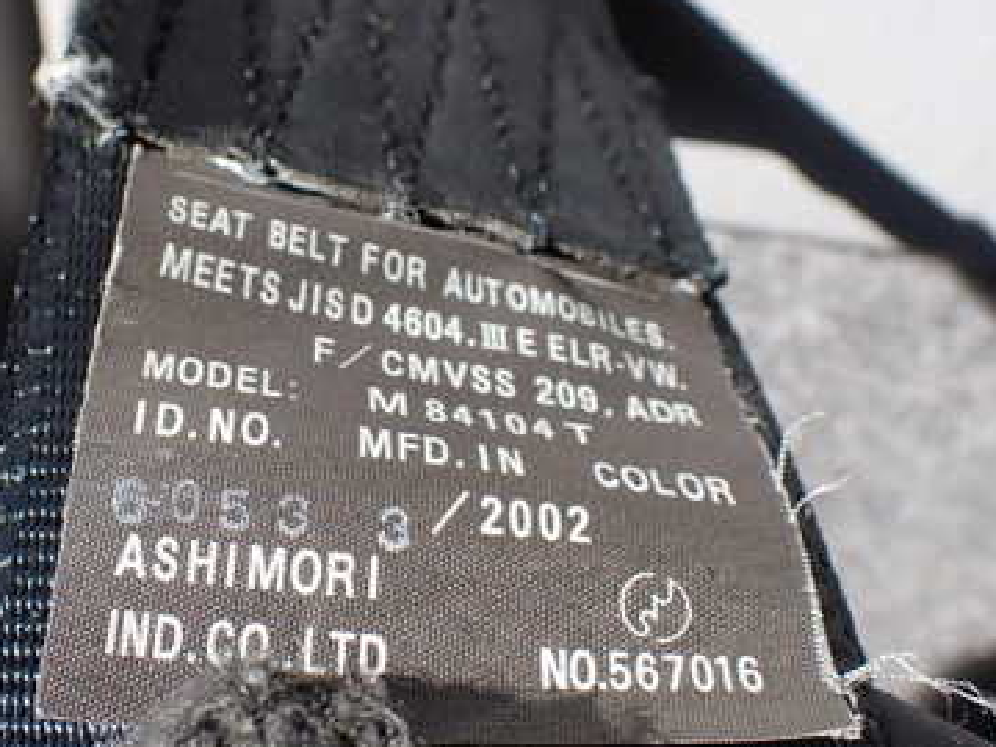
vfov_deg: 29.1
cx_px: 371
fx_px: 1439
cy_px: 349
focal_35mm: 50
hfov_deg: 37.9
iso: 100
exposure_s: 1/320
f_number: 3.2
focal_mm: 5.4
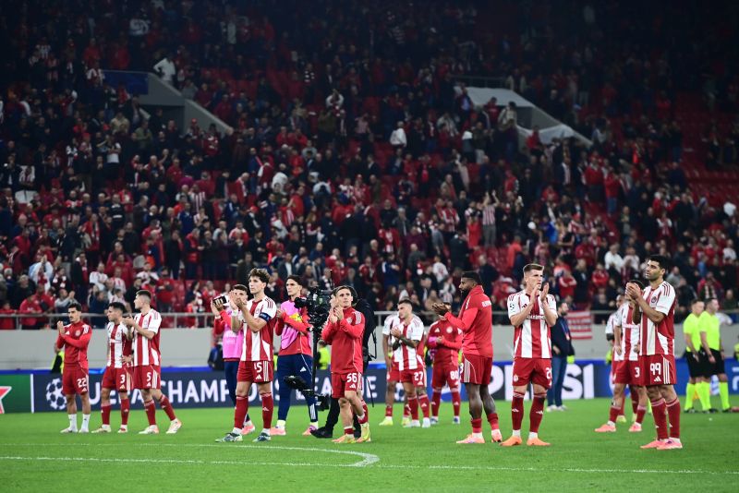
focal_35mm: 165
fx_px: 3388
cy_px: 246
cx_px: 370
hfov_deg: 12.4
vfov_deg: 8.3
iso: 2500
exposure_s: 1/800
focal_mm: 165
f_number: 3.2
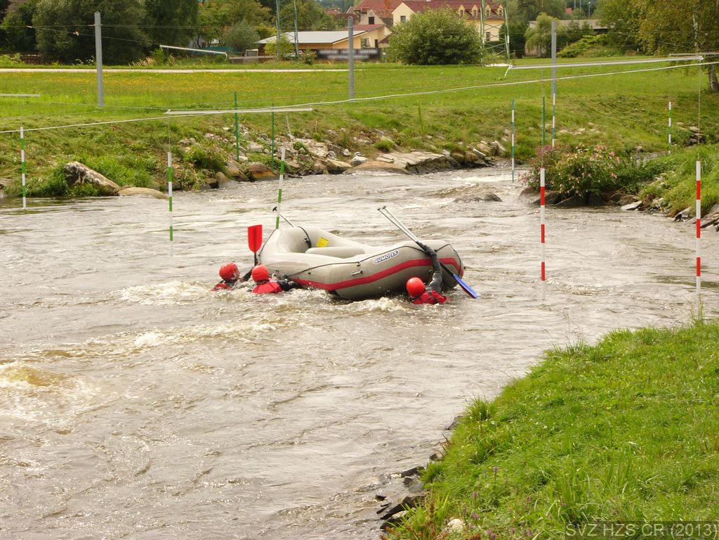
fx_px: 2264
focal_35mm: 109
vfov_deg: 13.6
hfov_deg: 18.0
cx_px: 360
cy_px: 270
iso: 100
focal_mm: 18.2
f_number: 8
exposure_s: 1/160
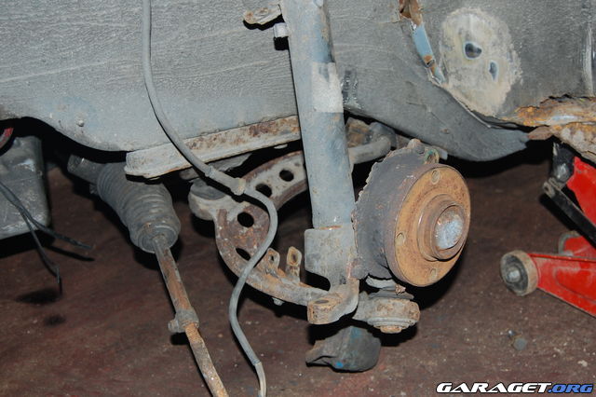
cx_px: 298
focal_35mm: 52
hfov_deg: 37.9
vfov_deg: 25.7
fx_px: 869
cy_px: 198
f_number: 5
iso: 400
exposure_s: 1/500
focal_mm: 35
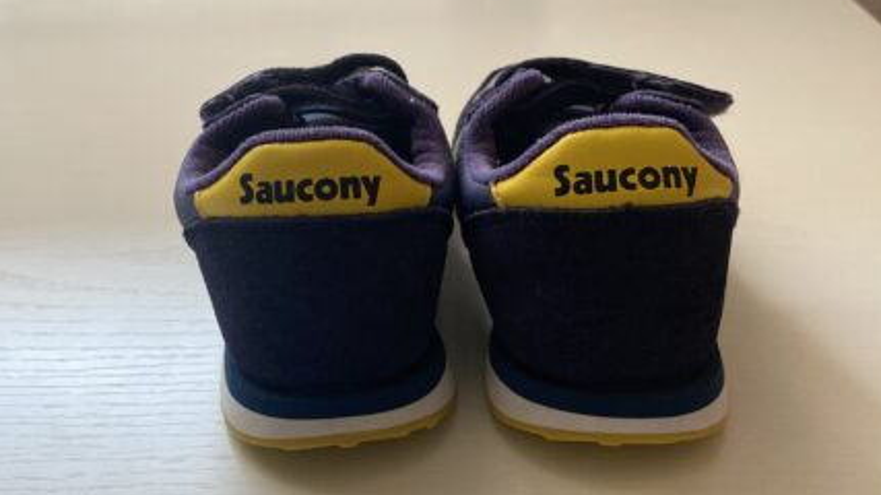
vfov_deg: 34.6
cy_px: 265
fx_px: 794
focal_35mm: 34
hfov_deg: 57.8
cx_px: 378
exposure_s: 1/108
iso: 125
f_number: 1.8
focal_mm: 4.25
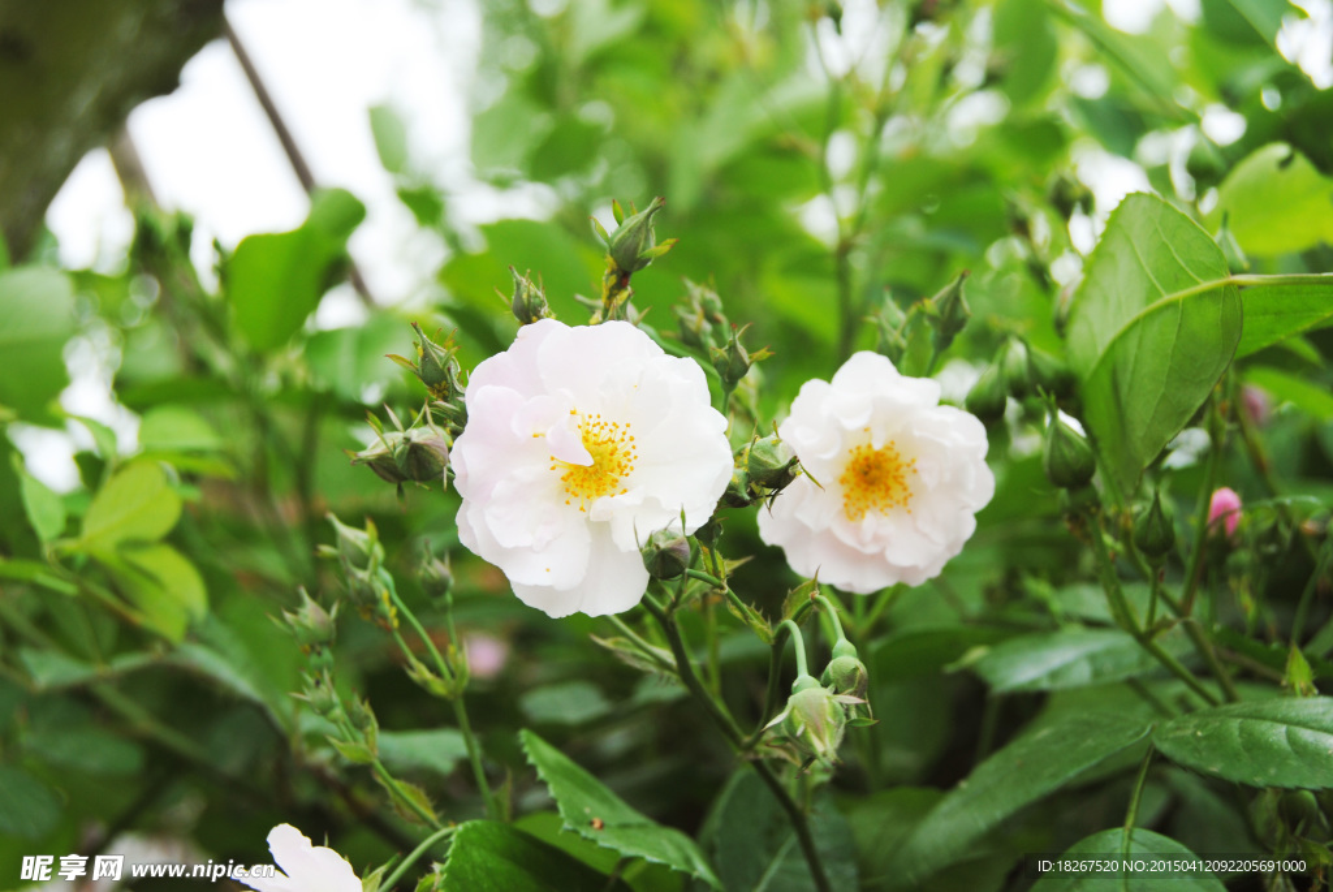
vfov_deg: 22.7
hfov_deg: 33.4
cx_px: 666
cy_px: 446
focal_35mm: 60
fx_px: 2224
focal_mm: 40
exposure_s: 1/100
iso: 100
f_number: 8
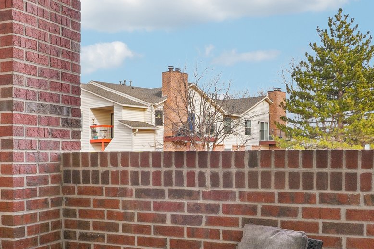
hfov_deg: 45.1
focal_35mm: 43
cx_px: 192
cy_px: 153
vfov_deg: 30.9
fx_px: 450
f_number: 8
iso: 100
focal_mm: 11
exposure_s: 1/90
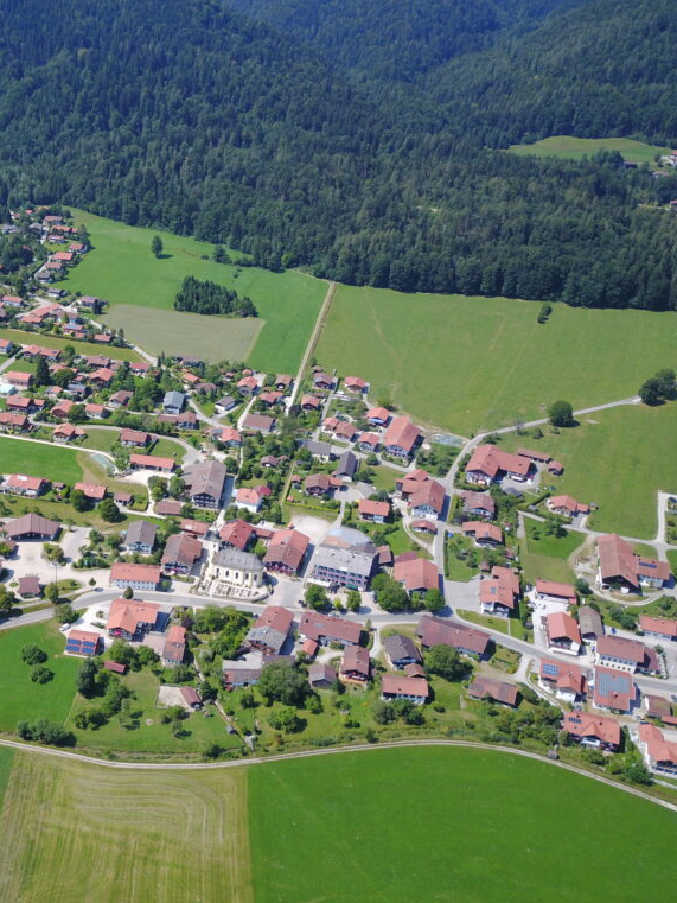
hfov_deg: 39.0
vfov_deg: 52.6
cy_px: 453
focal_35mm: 35
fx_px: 912
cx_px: 128
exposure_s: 1/916
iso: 100
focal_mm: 4.73
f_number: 2.2
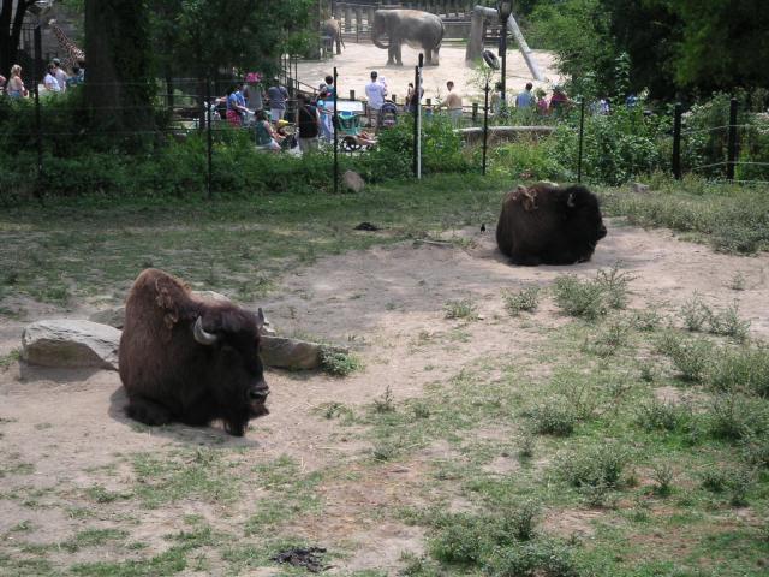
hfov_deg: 23.3
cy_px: 288
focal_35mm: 84
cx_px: 384
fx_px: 1866
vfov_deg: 17.6
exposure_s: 1/350
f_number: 3.3
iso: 50
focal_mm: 13
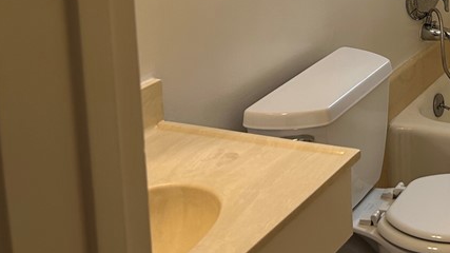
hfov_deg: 28.1
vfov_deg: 16.5
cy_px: -100
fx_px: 811
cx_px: 502
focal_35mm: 68
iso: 80
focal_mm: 5.7
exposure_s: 1/120
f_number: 1.5
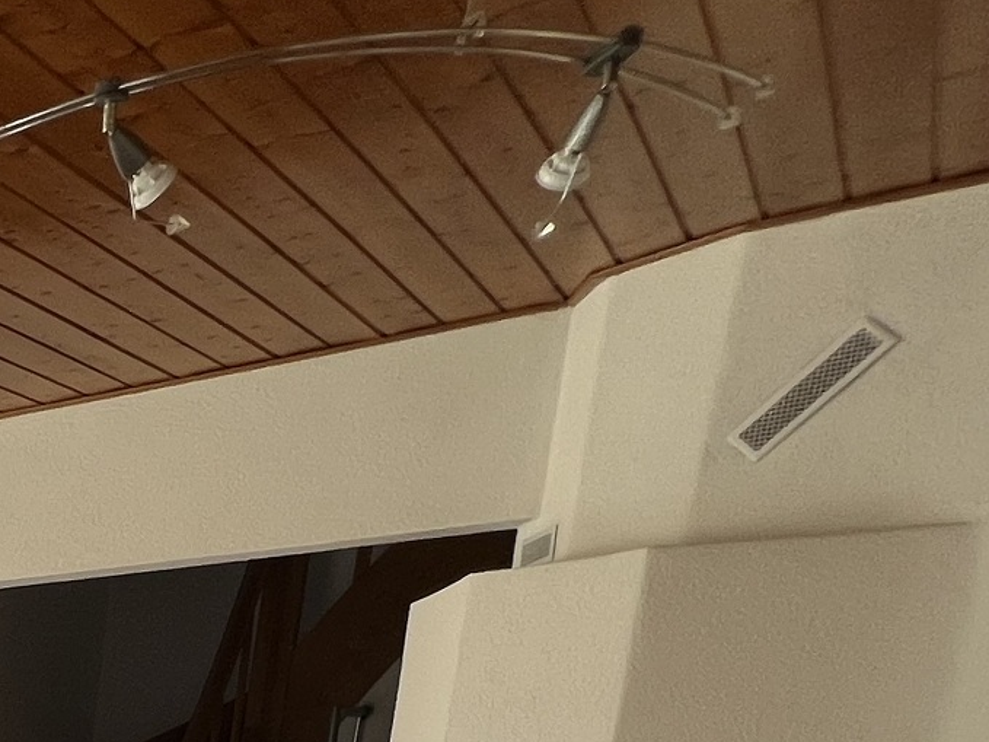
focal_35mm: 49
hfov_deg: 25.1
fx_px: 1400
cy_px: 1262
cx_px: -618
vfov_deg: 21.6
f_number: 1.8
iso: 32
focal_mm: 1.57
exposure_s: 1/186
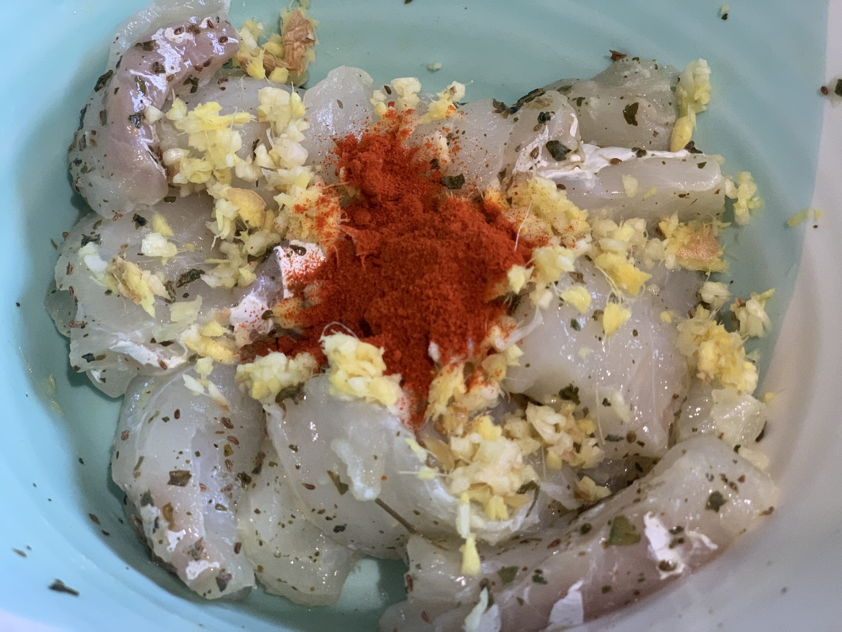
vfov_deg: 28.0
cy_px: 316
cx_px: 421
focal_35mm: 52
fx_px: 1265
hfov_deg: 36.8
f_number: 2.4
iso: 250
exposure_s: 1/50
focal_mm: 6
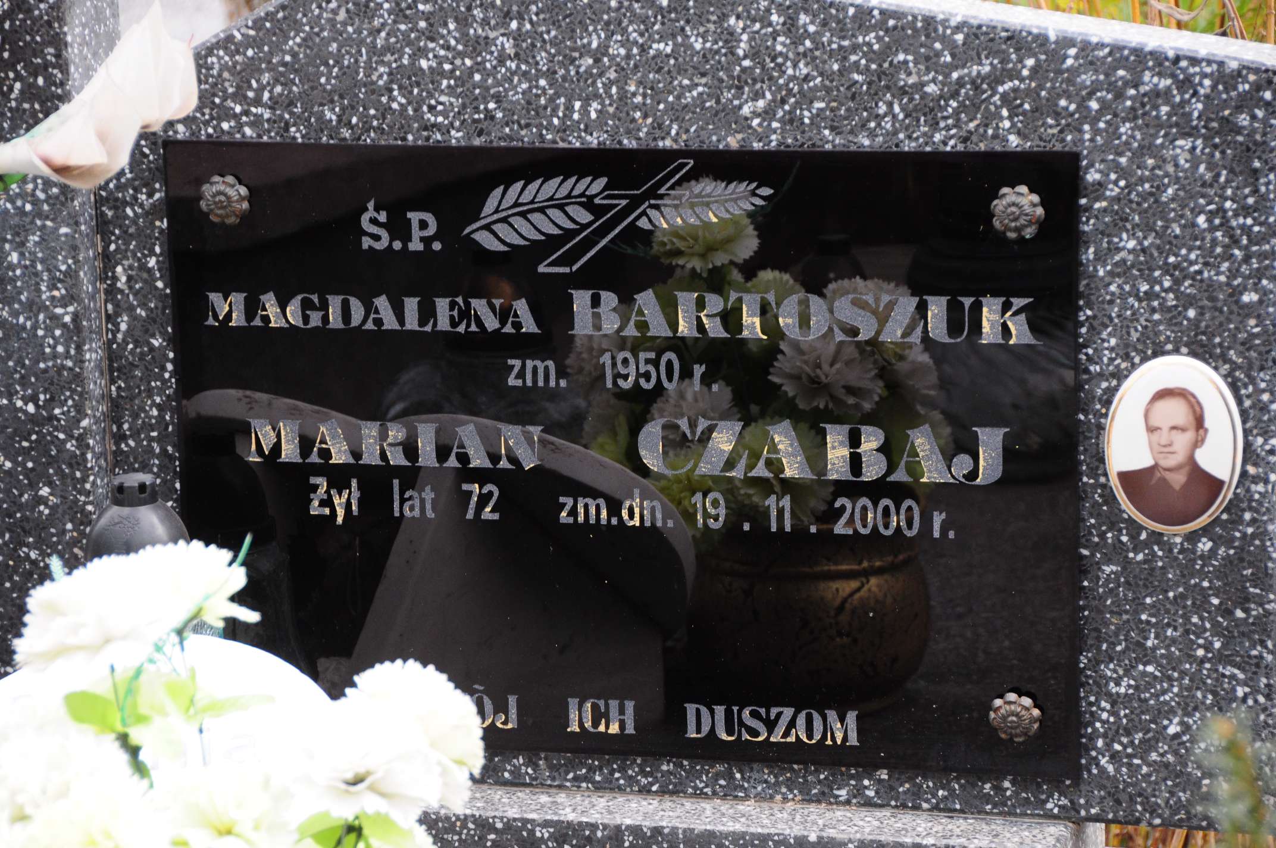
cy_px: 424
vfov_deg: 10.1
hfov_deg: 15.2
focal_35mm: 135
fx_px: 4779
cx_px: 638
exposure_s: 1/160
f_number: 7.1
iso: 500
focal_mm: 90
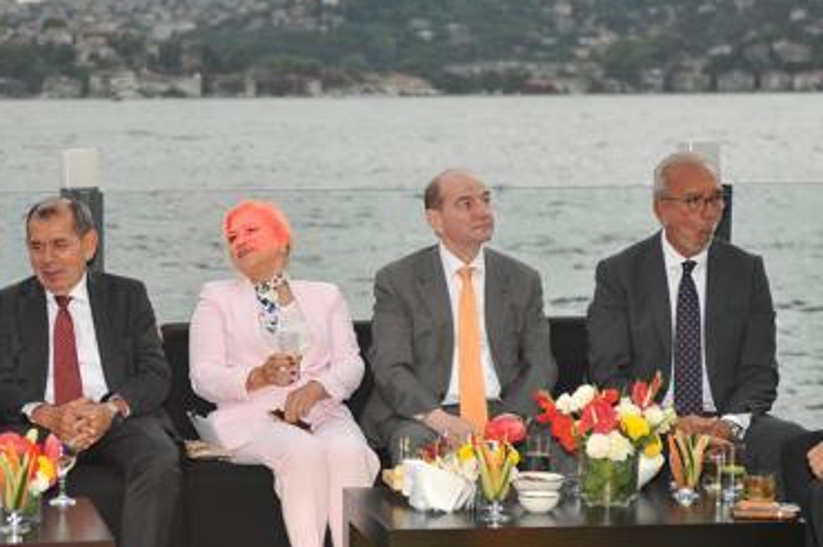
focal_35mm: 100
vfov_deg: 13.6
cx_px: 156
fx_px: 2284
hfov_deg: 20.2
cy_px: 394
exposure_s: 1/250
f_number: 3.5
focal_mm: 60
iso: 200
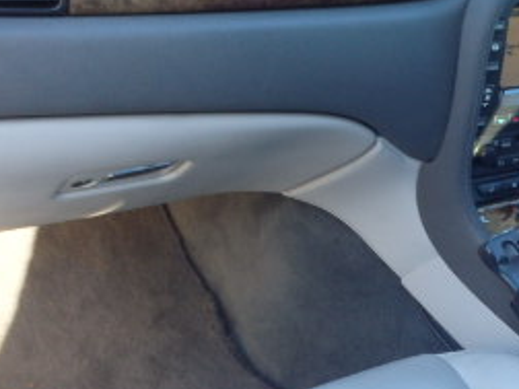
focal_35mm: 71
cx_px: 461
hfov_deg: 26.5
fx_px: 1065
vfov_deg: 20.6
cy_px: 288
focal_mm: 5
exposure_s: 1/40
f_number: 3.9
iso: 200
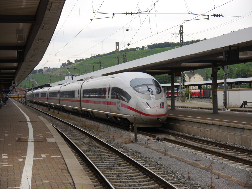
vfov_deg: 17.6
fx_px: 612
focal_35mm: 84
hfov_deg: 23.3
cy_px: 94
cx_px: 126
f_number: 5.6
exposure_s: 1/160
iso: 160
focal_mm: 42
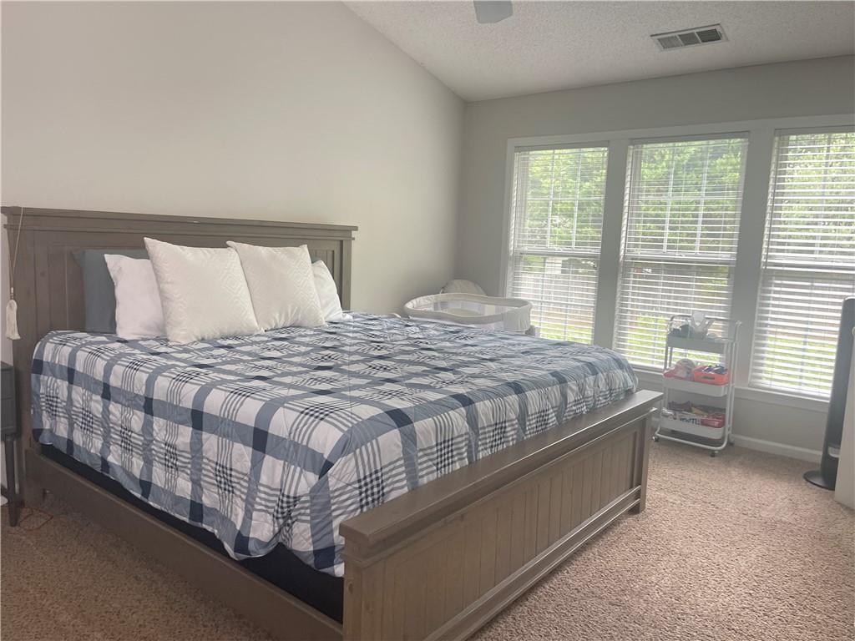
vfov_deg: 54.9
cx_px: 428
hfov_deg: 69.4
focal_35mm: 25
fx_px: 617
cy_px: 320
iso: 125
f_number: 1.6
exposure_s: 1/101
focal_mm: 5.1
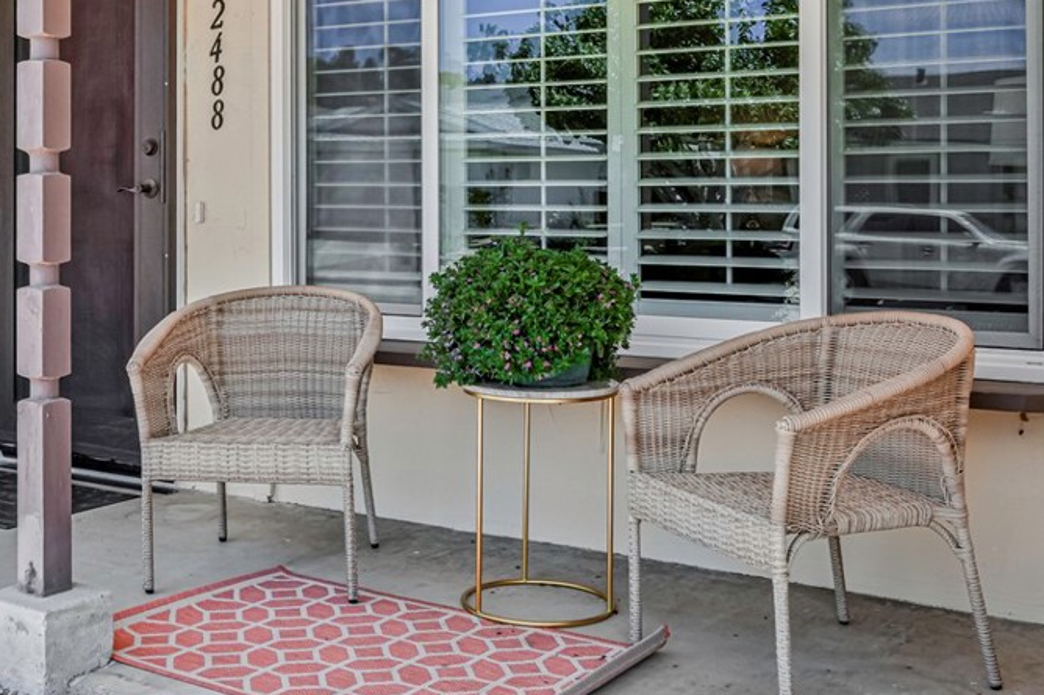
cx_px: 305
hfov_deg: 41.9
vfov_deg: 28.9
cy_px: 204
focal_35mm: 46
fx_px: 1334
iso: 200
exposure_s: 1/40
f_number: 5.6
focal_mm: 20
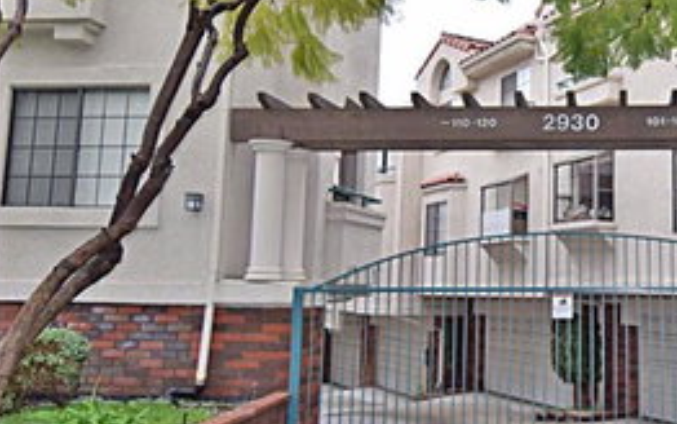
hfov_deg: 44.2
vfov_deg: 30.6
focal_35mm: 42
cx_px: 570
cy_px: 178
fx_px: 774
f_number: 4.5
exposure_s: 1/80
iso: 100
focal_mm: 15
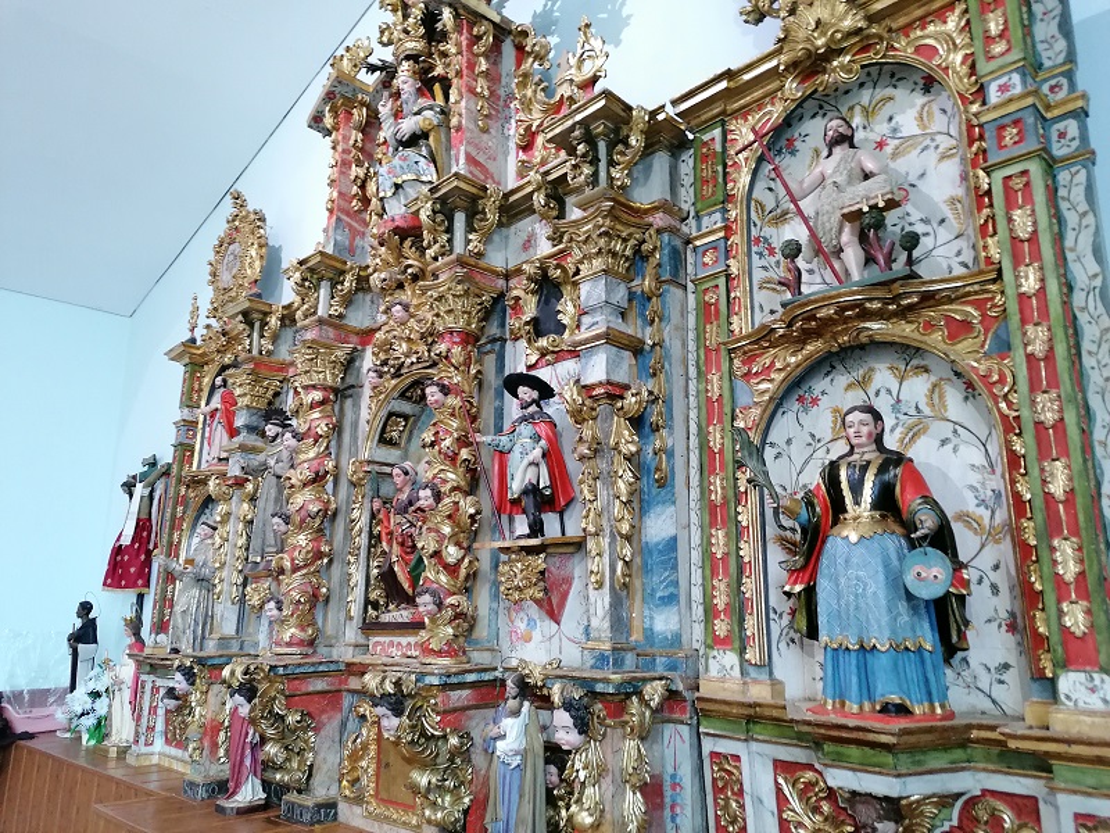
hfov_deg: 65.3
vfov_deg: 51.4
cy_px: 416
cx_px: 555
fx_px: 866
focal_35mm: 27
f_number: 1.8
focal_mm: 4.75
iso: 320
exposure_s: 1/25
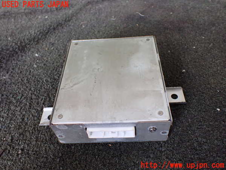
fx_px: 196
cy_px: 85
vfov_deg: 46.8
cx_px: 113
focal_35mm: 30
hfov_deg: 60.0
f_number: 2.3
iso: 800
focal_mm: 5.4
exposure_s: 1/125
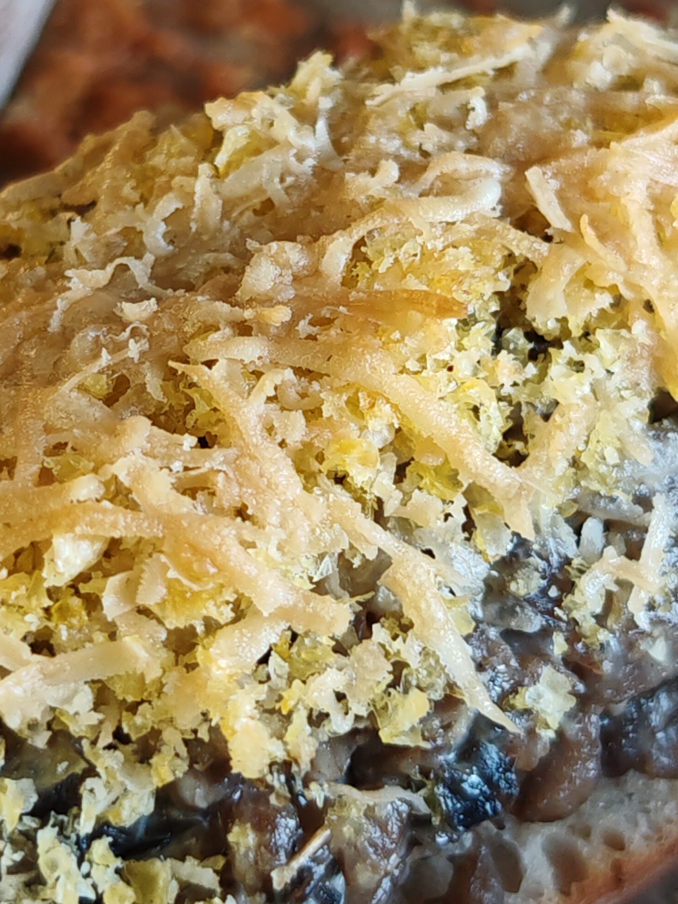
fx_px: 2560
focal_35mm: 98
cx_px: 233
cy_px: 260
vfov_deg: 19.9
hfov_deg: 15.1
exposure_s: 1/250
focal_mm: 6.83
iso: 125
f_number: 1.4
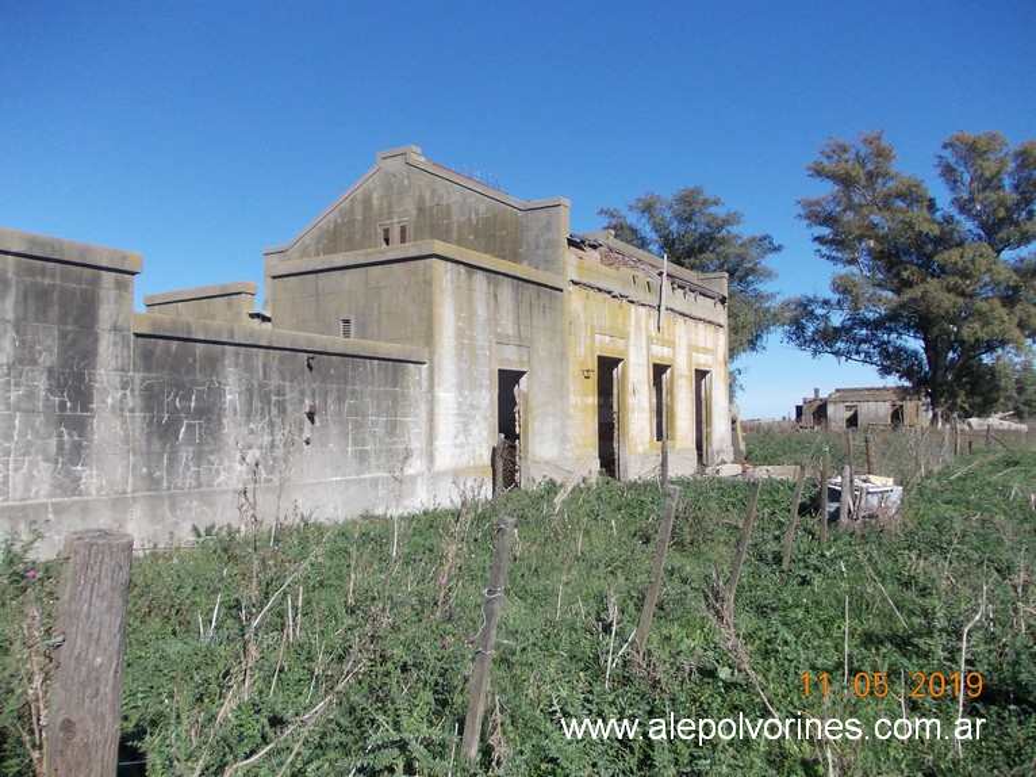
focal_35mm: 28
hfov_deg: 63.5
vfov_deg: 49.7
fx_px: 838
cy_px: 388
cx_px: 518
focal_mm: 4
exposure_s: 1/400
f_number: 5.4
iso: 80
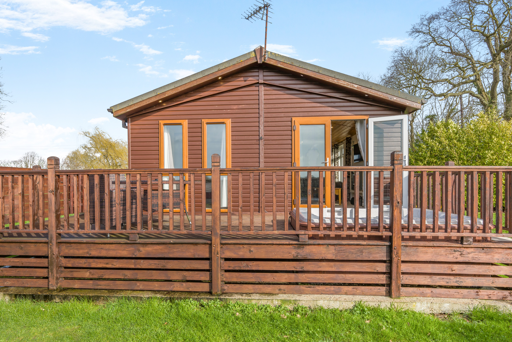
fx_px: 284
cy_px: 194
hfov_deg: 83.9
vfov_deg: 61.7
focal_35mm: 20
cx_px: 238
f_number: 11
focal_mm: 16
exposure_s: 1/125
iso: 100
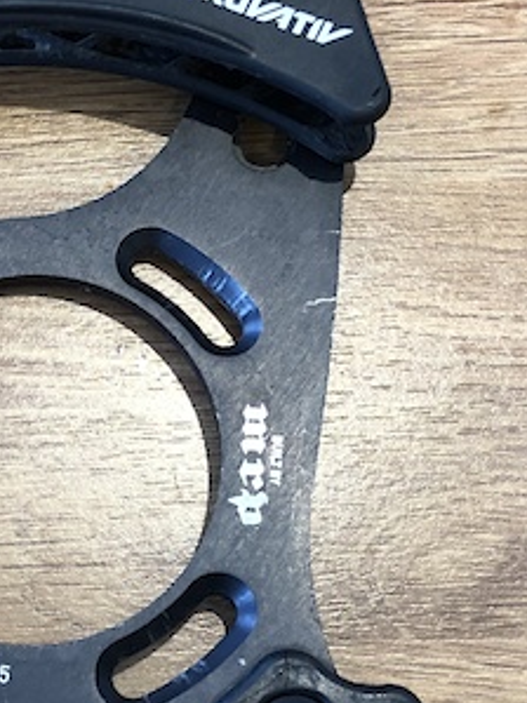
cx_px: 0
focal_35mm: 75
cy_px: 348
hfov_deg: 19.1
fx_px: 1524
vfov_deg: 26.0
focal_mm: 4
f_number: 1.8
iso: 40
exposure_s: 1/20
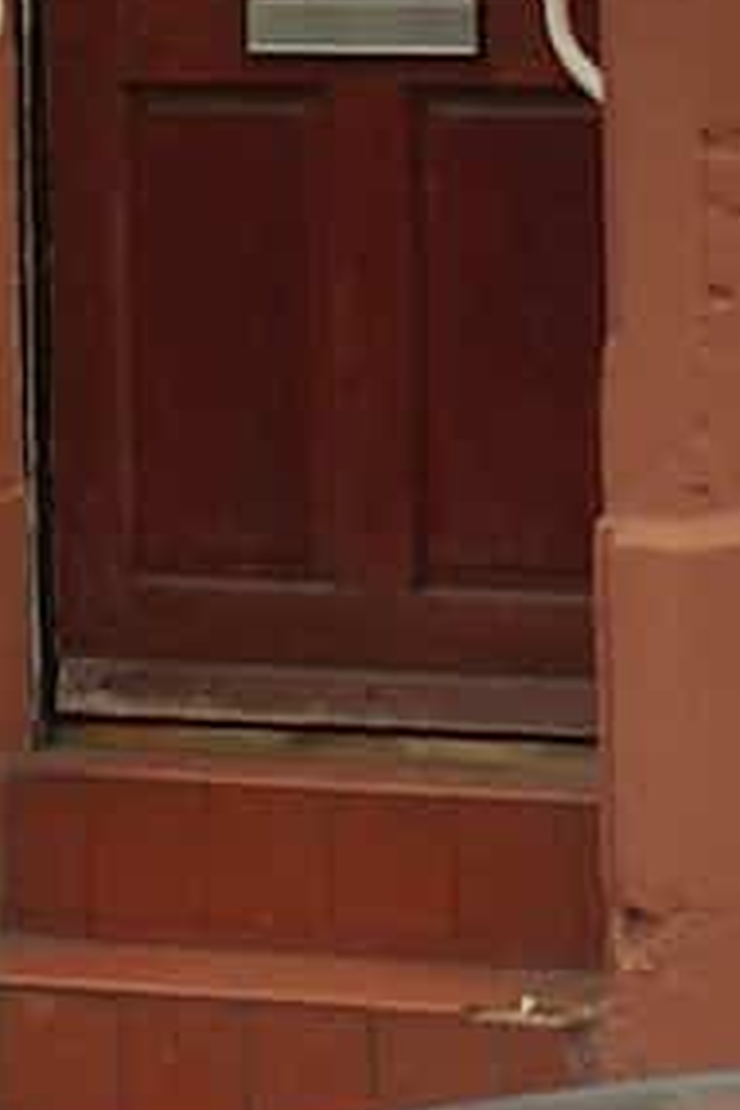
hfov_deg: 5.2
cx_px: -522
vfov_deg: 7.3
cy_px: -1593
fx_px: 8109
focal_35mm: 263
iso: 320
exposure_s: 1/1250
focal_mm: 18.3
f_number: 2.8
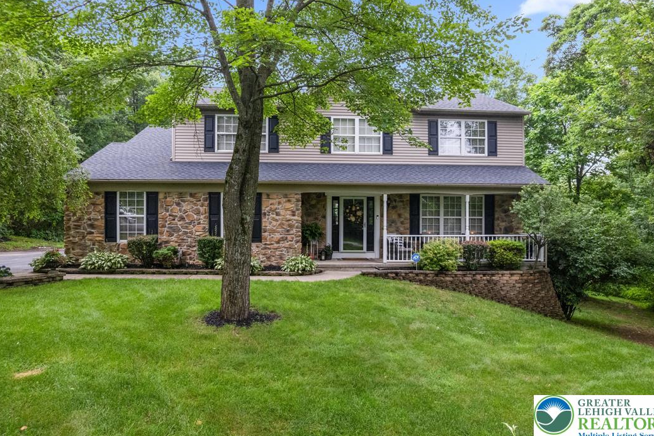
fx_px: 418
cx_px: 329
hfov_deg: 76.1
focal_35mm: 23
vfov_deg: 55.1
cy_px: 212
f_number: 2.8
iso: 540
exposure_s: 1/8
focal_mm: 8.38
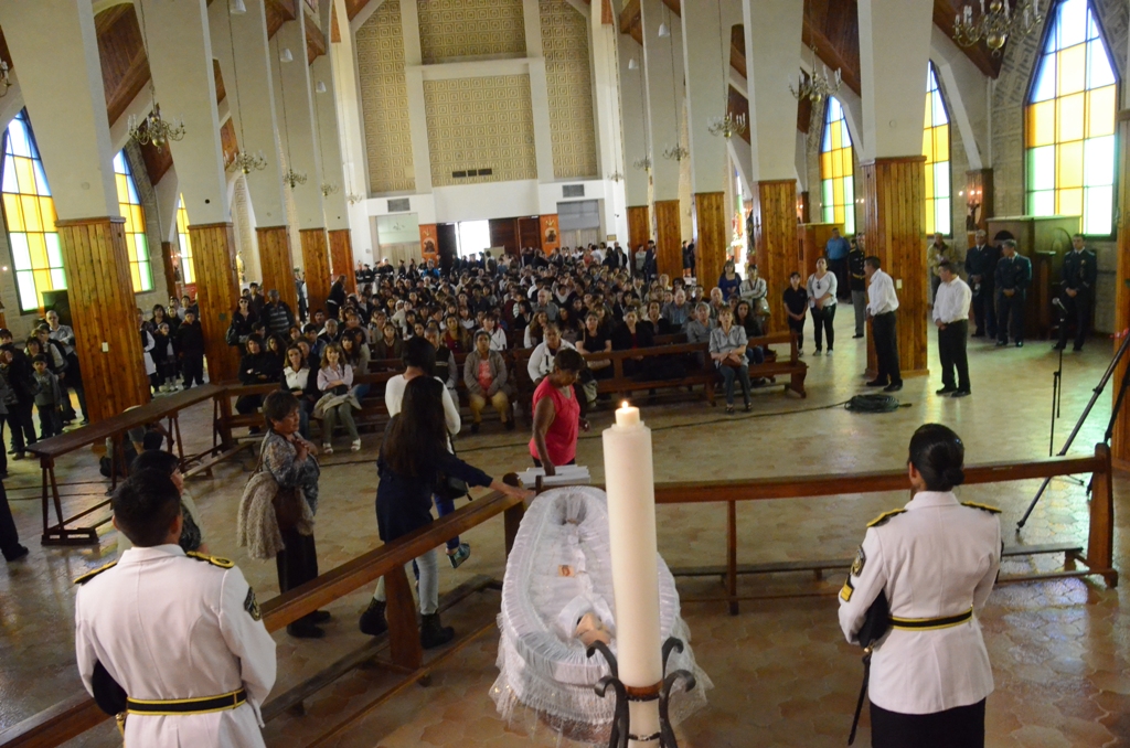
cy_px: 374
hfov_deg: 67.5
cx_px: 565
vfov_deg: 47.7
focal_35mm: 27
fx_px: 846
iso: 6400
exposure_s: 1/60
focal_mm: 18
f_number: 5
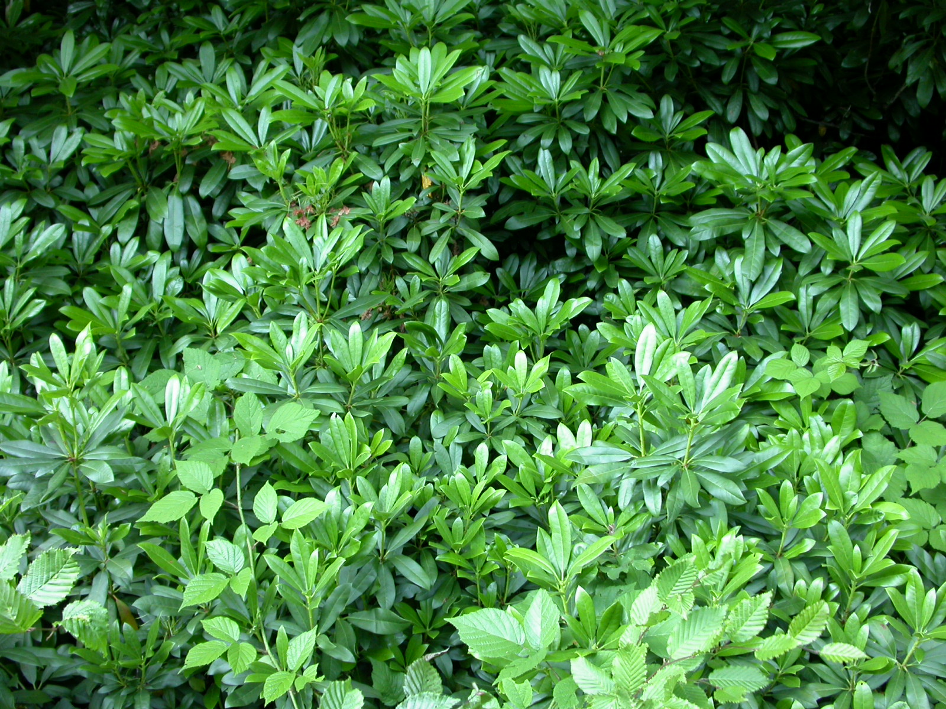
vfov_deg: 37.7
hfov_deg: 49.0
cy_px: 354
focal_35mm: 38
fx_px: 1038
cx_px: 473
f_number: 2.6
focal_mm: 7.85
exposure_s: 1/13.5
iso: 100
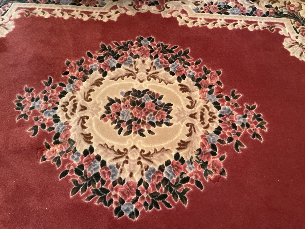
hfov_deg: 60.0
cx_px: 152
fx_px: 264
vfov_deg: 46.8
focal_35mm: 30
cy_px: 112
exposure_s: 1/30
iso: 250
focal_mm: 3
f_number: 1.8
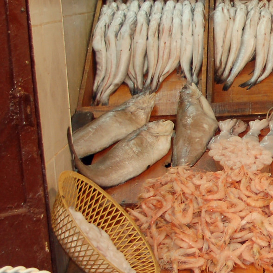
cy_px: 171
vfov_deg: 17.6
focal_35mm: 99
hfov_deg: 15.7
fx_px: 881
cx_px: 453
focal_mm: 19
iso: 400
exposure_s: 1/60
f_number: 3.5
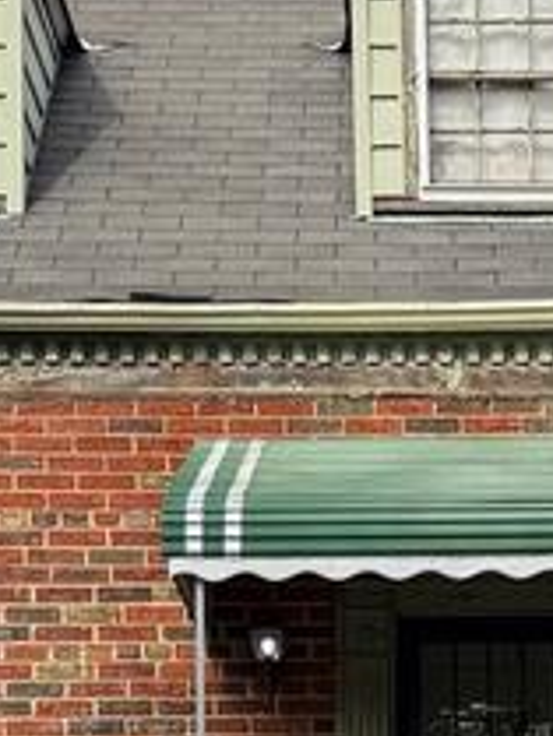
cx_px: 562
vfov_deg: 15.4
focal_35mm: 124
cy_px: 842
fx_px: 2639
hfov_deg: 11.8
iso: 80
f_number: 1.78
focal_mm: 6.76
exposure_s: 1/2232
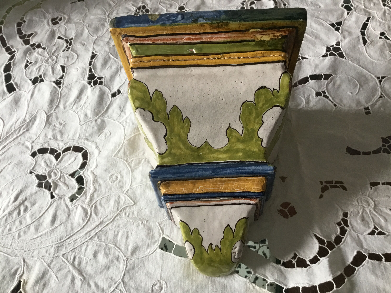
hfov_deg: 58.4
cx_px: 196
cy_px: 146
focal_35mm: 31
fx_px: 350
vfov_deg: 45.4
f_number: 2.4
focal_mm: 3.3
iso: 50
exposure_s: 1/33
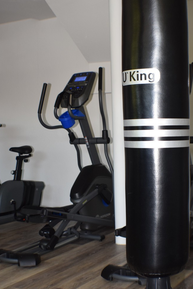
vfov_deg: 23.1
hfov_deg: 15.5
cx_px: 101
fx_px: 707
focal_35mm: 88
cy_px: 133
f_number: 5.3
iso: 800
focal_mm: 48
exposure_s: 1/80
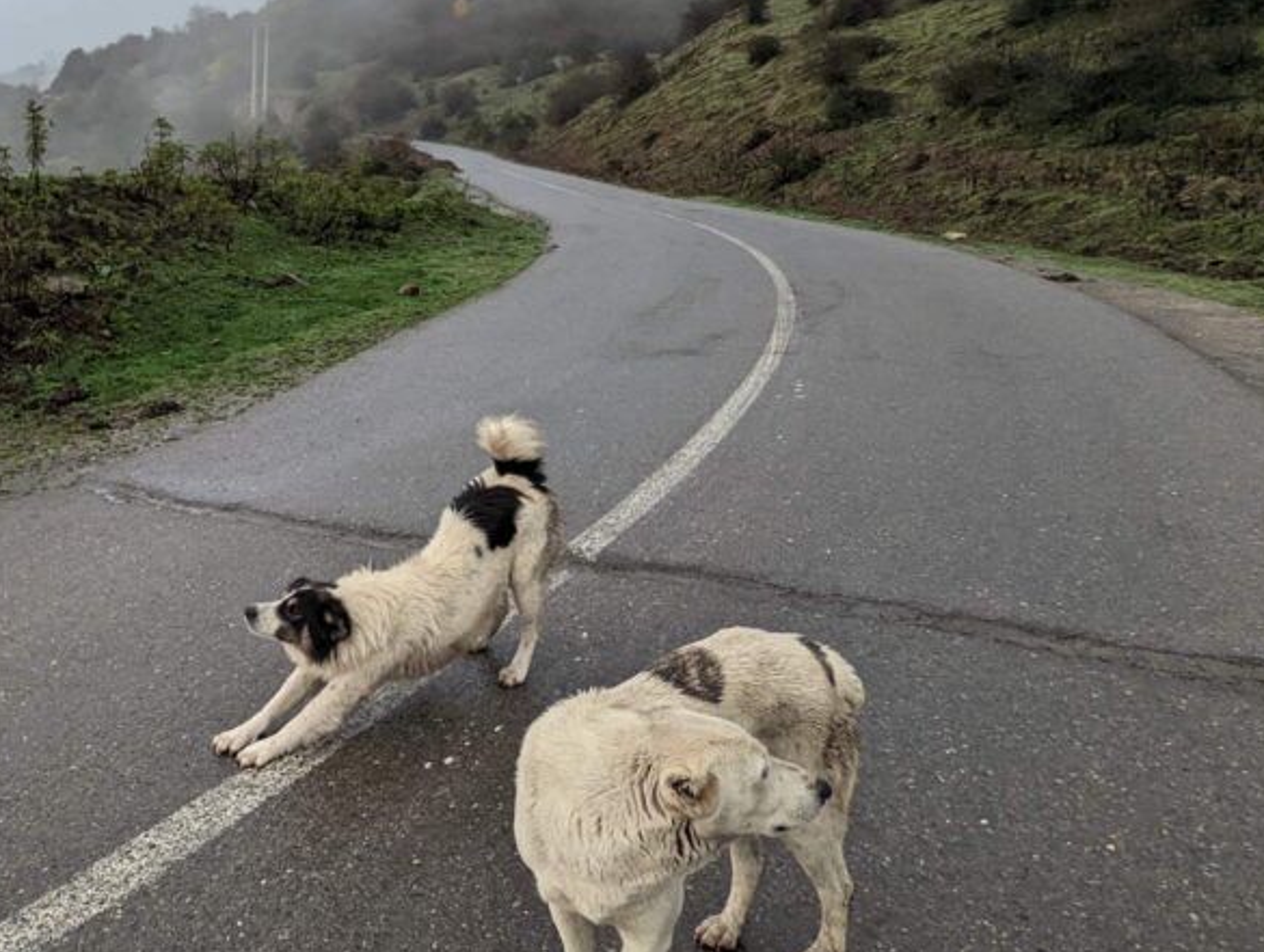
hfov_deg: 58.5
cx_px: 255
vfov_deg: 49.6
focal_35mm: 28
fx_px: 1024
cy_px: 377
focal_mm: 2.35
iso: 68
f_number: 2.2
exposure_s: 1/110
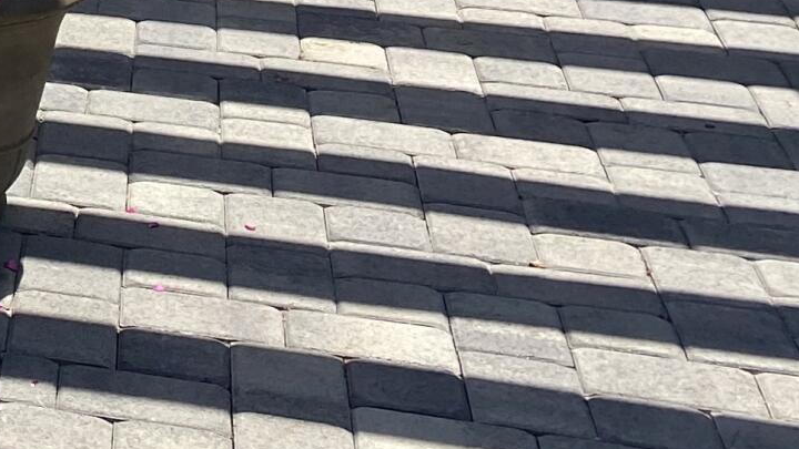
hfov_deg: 14.6
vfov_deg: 9.5
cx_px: -854
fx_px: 2500
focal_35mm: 118
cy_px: -489
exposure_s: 1/1754
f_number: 1.8
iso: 32
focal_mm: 4.25
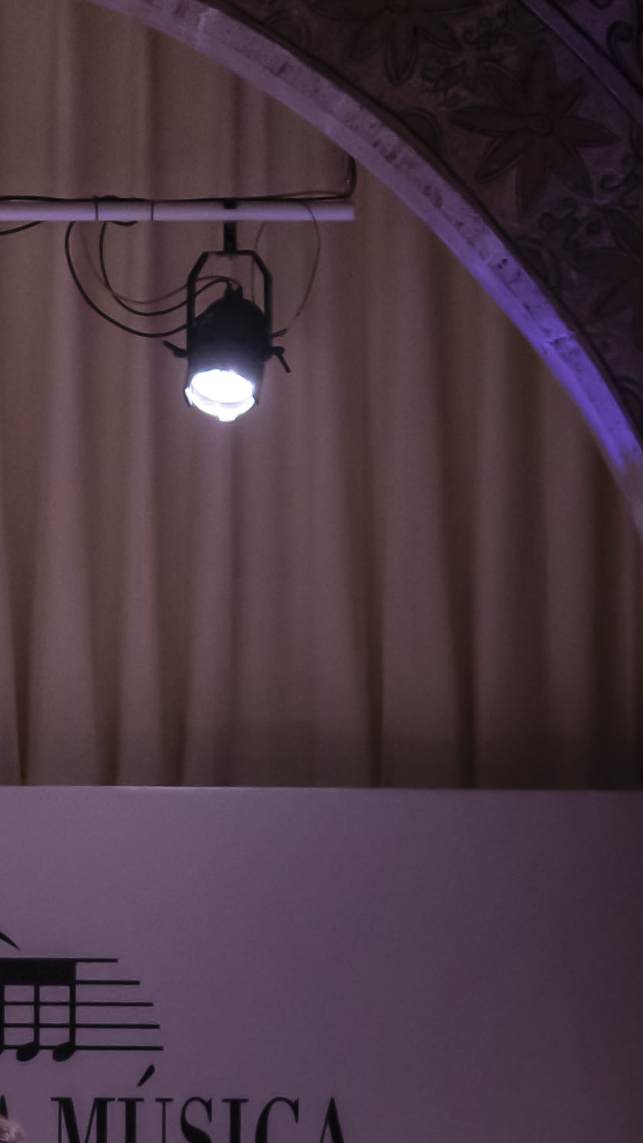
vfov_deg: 5.7
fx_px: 11397
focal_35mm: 376
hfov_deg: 3.2
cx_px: -923
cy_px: 1091
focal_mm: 90
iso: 1250
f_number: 2.8
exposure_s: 1/125
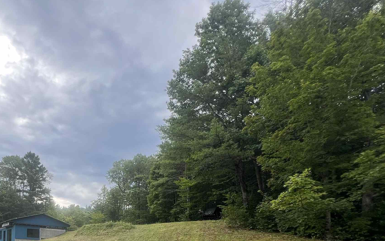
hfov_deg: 66.5
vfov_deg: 41.6
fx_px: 262
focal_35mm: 25
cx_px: 82
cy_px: 251
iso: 32
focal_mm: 1.57
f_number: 1.8
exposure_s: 1/451
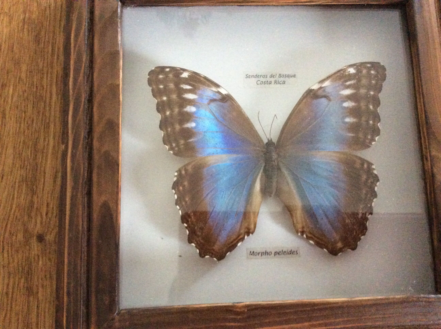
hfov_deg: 56.9
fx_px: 407
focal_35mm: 32
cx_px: 220
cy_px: 164
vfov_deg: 44.1
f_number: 2.4
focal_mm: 3.3
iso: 500
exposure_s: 1/15
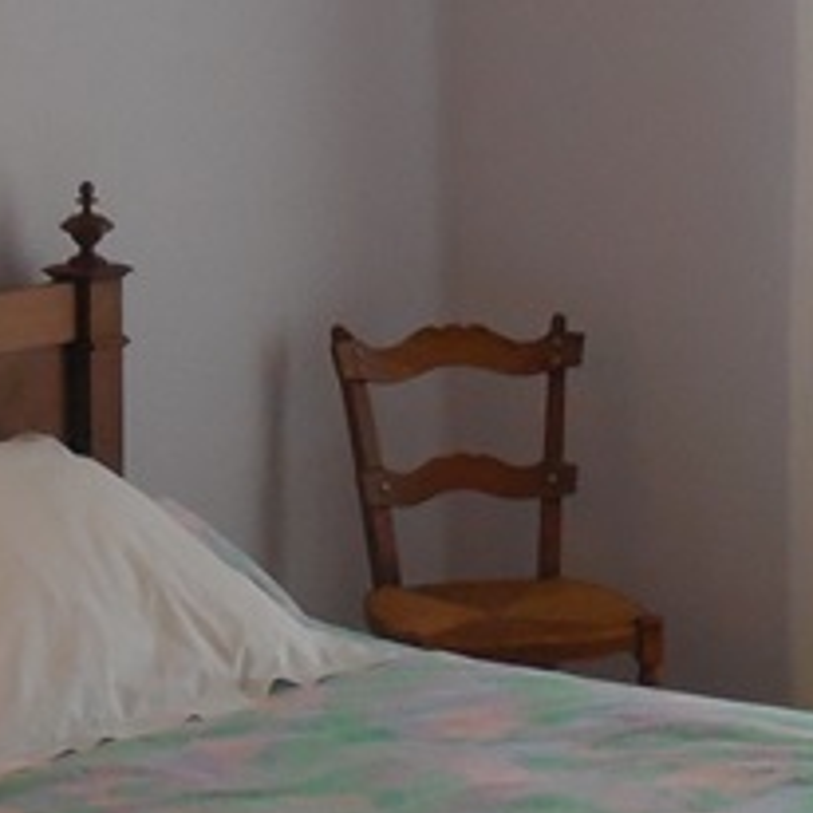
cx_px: 466
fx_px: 2923
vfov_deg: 15.8
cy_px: 363
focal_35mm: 110
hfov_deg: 15.8
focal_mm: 4.5
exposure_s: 1/30
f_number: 3.1
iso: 400
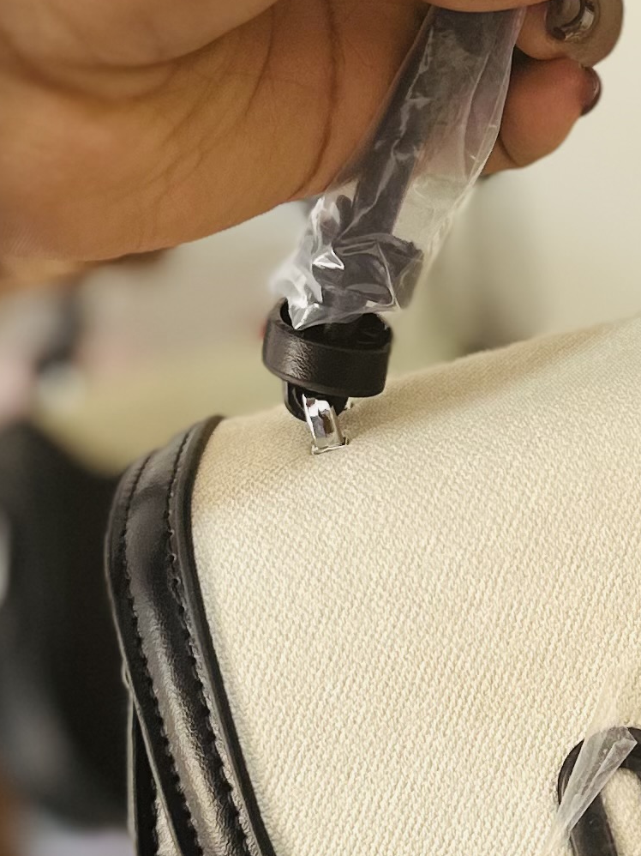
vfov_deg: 20.2
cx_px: 764
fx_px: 2396
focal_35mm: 97
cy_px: 442
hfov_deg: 14.7
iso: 125
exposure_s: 1/100
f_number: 1.78
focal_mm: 6.86
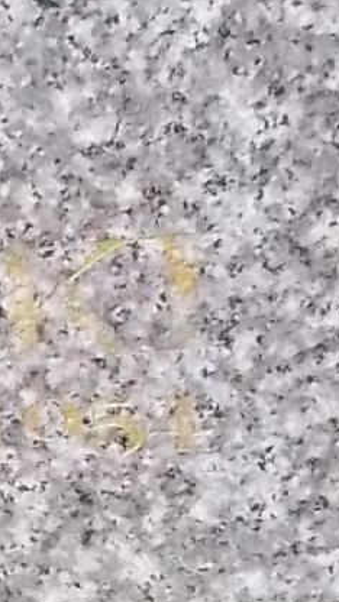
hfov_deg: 10.4
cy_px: 632
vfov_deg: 19.0
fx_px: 1742
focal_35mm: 109
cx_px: -303
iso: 400
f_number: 3.2
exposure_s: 1/160
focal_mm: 4.6
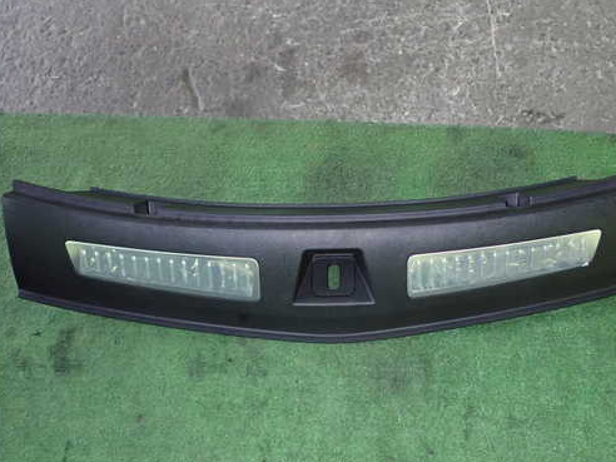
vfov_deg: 36.8
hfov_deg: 47.8
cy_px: 238
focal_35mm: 39
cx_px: 341
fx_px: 694
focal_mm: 5.79
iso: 500
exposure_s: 1/30
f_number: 2.4
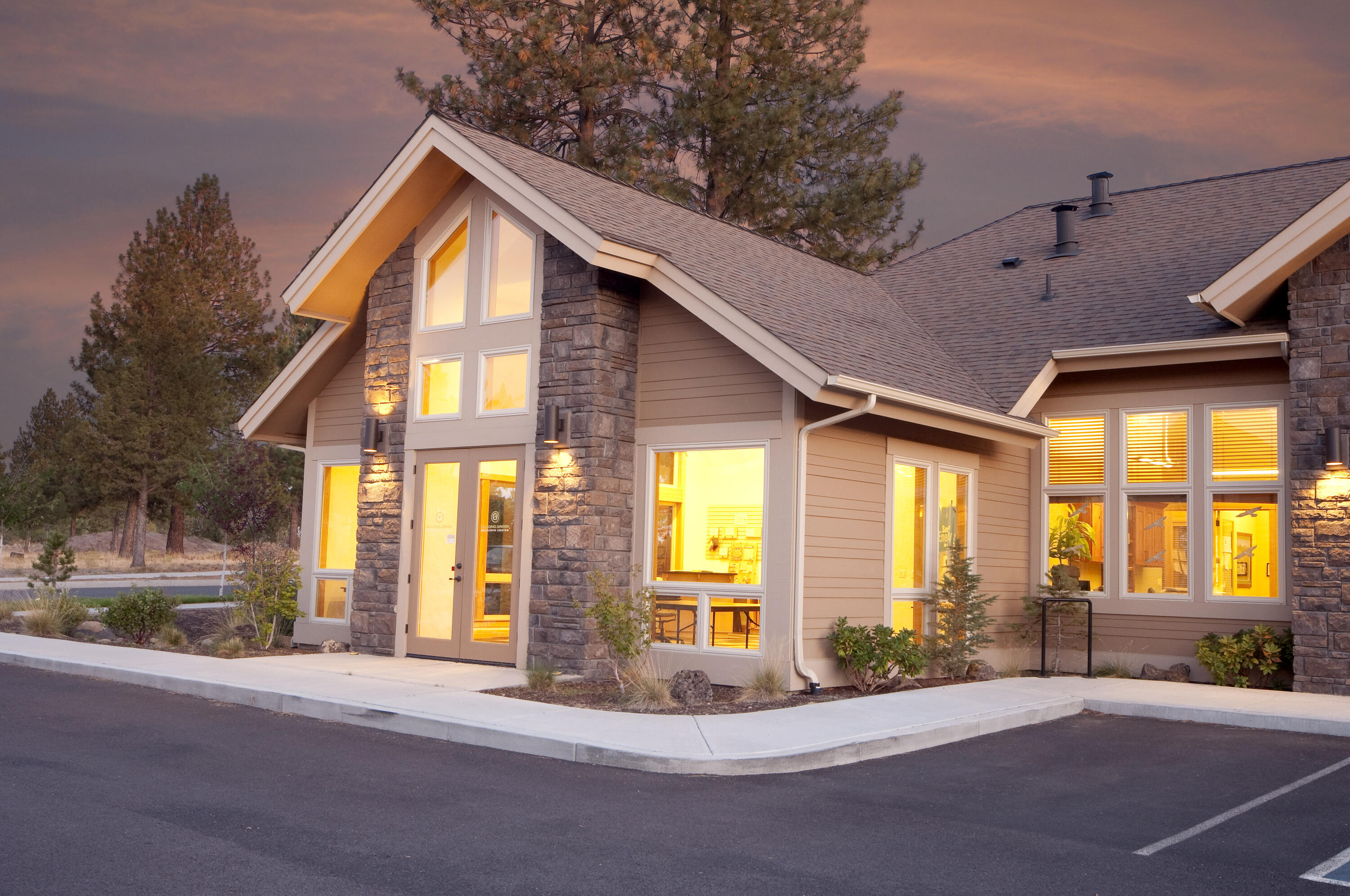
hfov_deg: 53.2
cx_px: 675
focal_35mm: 36
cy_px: 448
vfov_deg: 36.8
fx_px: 1348
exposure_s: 4
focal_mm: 24
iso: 200
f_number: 10
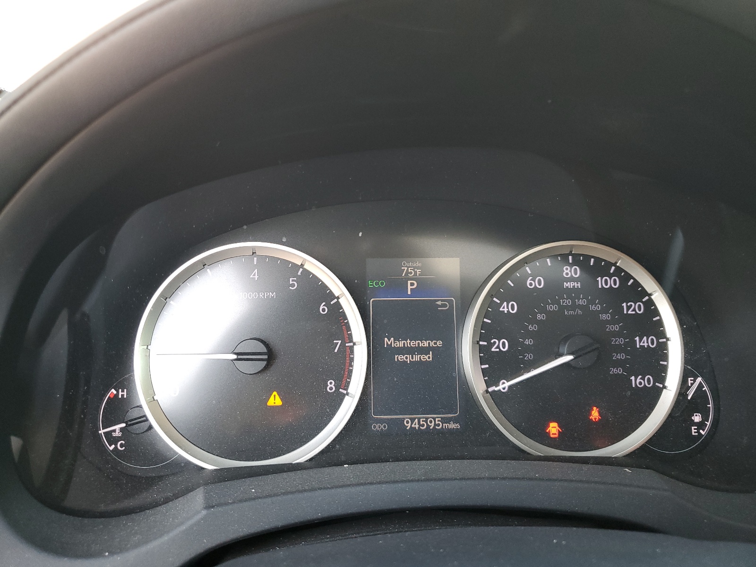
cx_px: 378
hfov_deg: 67.3
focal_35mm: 26
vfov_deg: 53.1
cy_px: 284
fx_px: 568
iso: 88
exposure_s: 1/100
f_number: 1.5
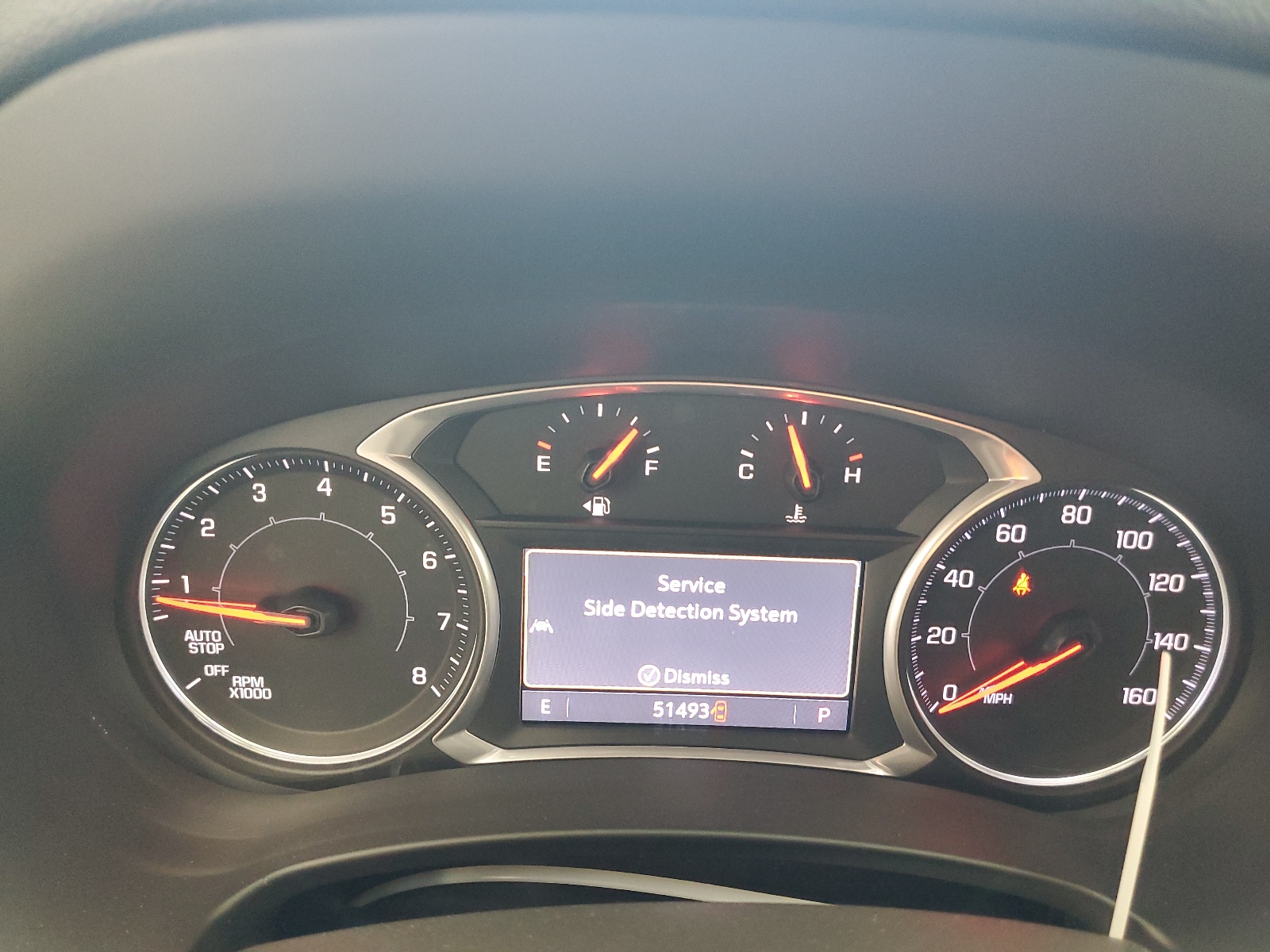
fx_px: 954
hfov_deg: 67.3
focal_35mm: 26
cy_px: 476
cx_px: 635
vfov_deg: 53.1
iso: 287
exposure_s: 1/40
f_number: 1.5
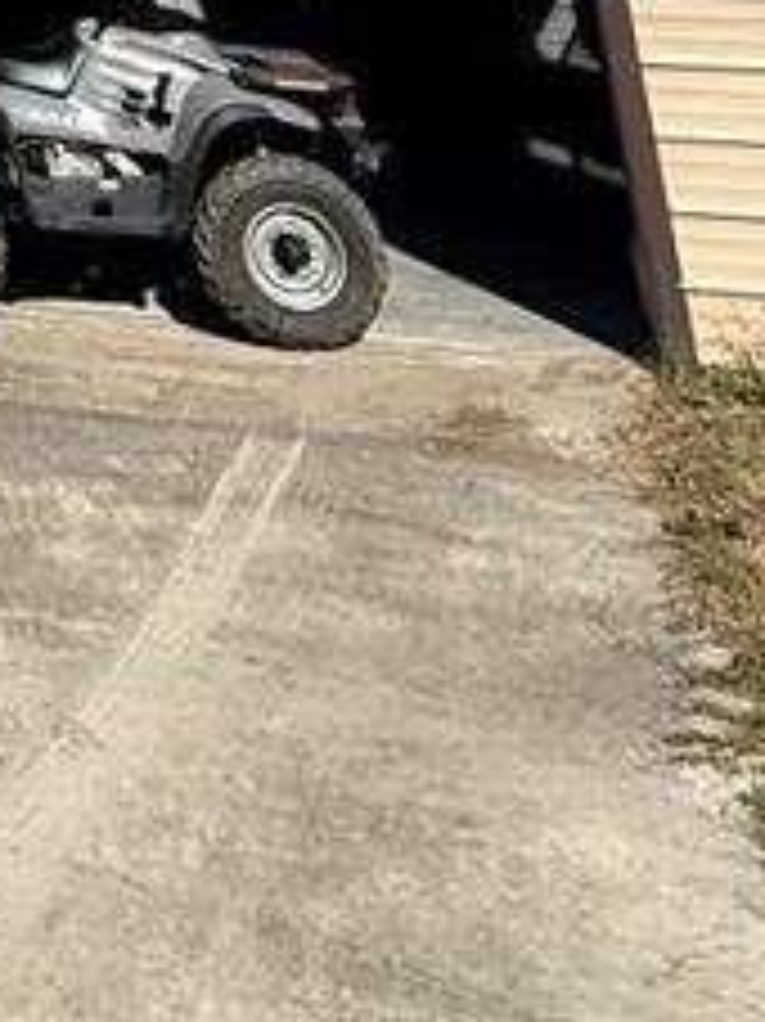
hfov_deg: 15.7
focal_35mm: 74
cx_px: -774
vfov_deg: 19.1
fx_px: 2183
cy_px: -887
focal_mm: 2.22
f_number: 2.2
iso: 50
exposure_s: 1/2410
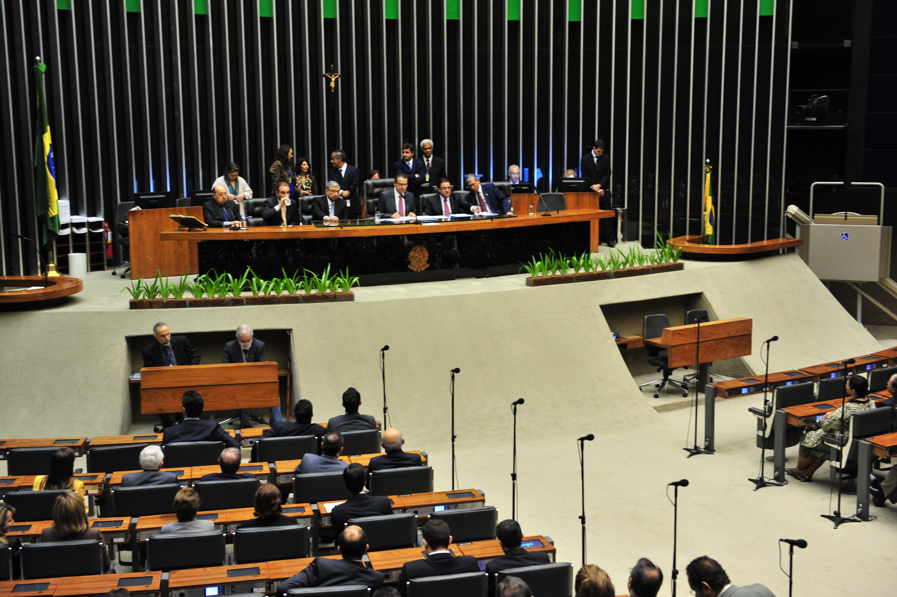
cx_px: 448
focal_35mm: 52
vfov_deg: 26.0
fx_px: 1295
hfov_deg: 38.2
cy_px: 298
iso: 1250
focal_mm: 52
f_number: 4
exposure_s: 1/60
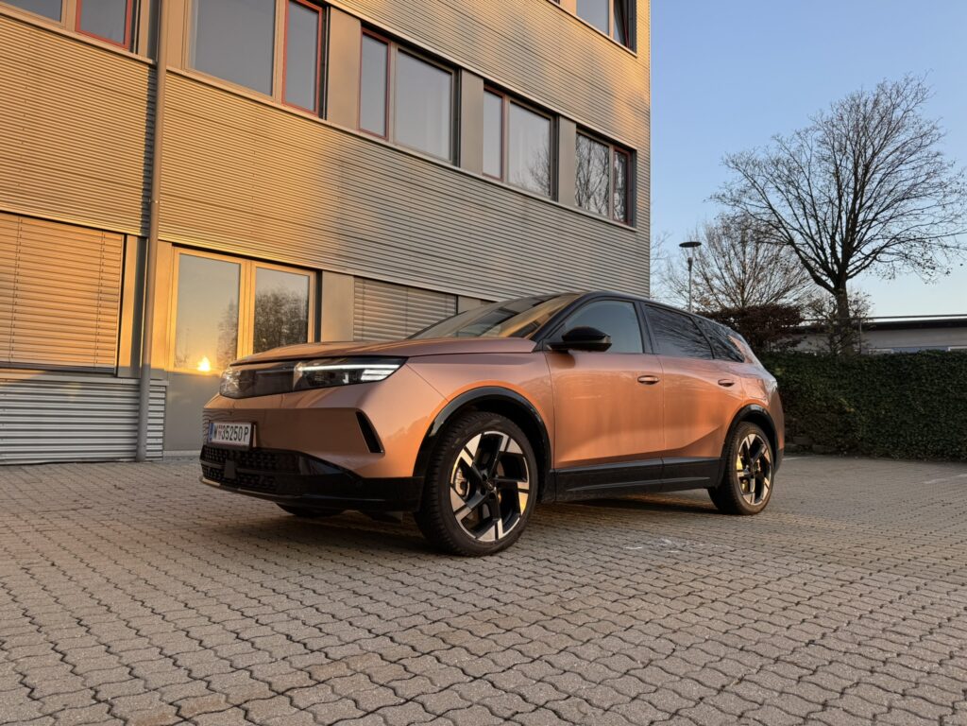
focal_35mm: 24
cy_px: 363
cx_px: 484
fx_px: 670
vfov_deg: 56.8
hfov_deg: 71.6
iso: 80
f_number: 1.78
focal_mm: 6.76
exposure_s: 1/756
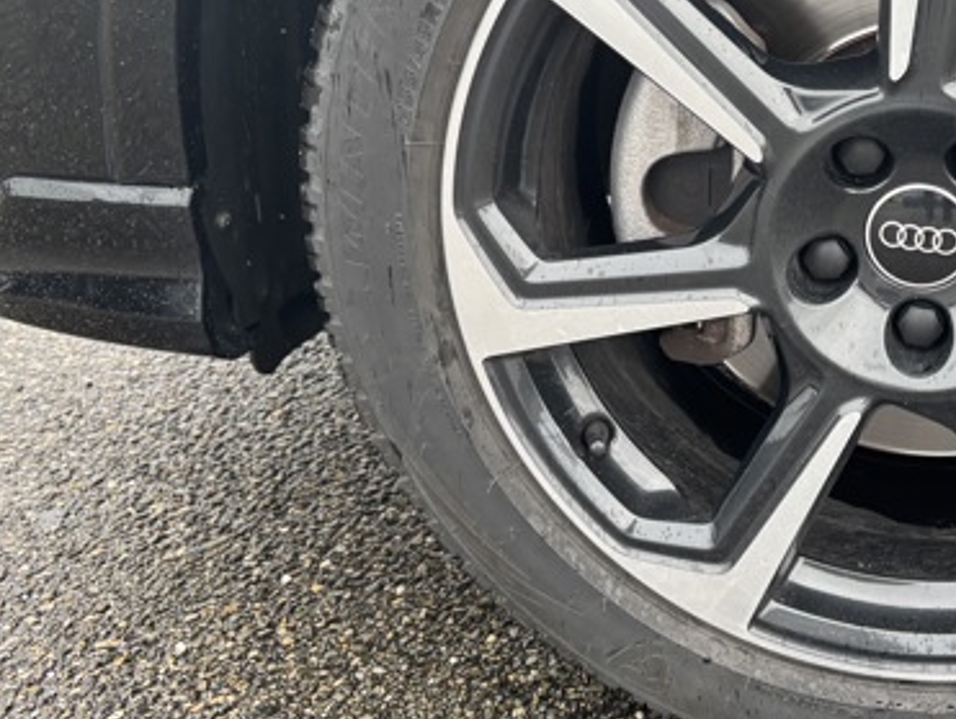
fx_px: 1548
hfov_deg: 32.8
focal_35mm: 56
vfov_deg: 25.8
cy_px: 175
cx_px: 837
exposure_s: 1/121
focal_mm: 5.96
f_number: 1.6
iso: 100
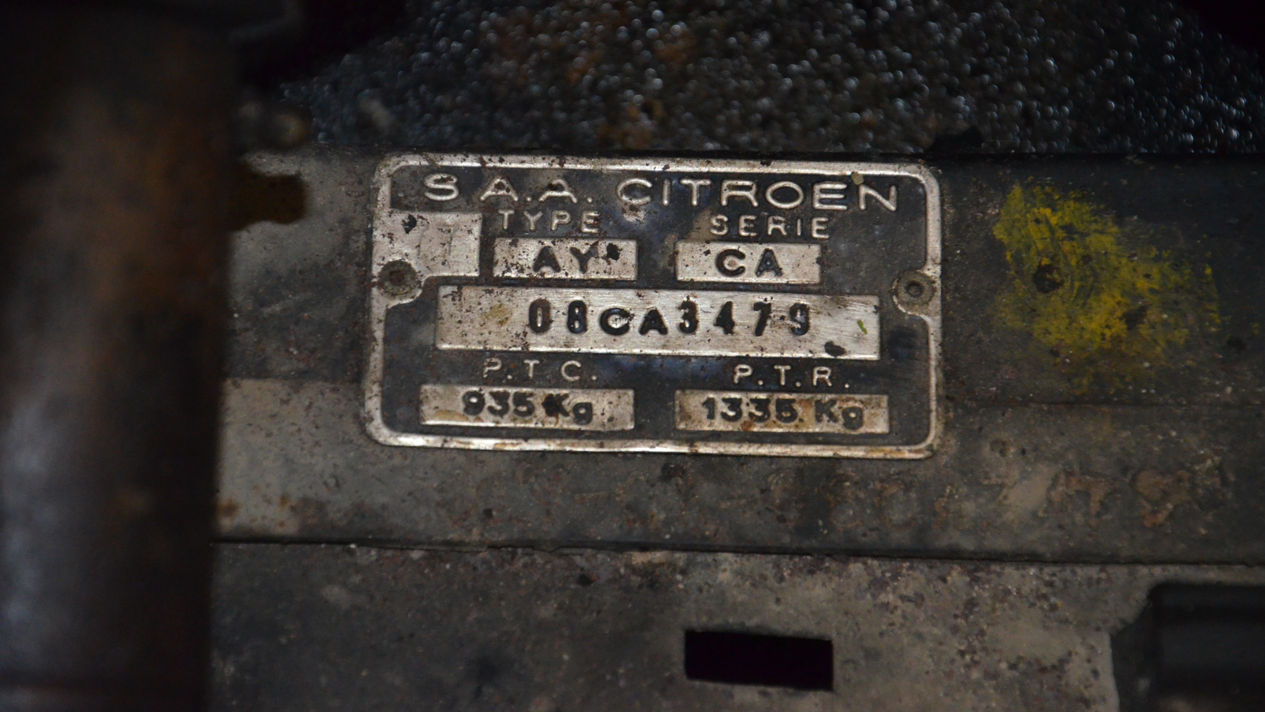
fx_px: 5552
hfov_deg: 13.0
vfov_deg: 7.3
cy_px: 297
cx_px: 632
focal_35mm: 166
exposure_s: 1/60
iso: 3200
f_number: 5.6
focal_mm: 105
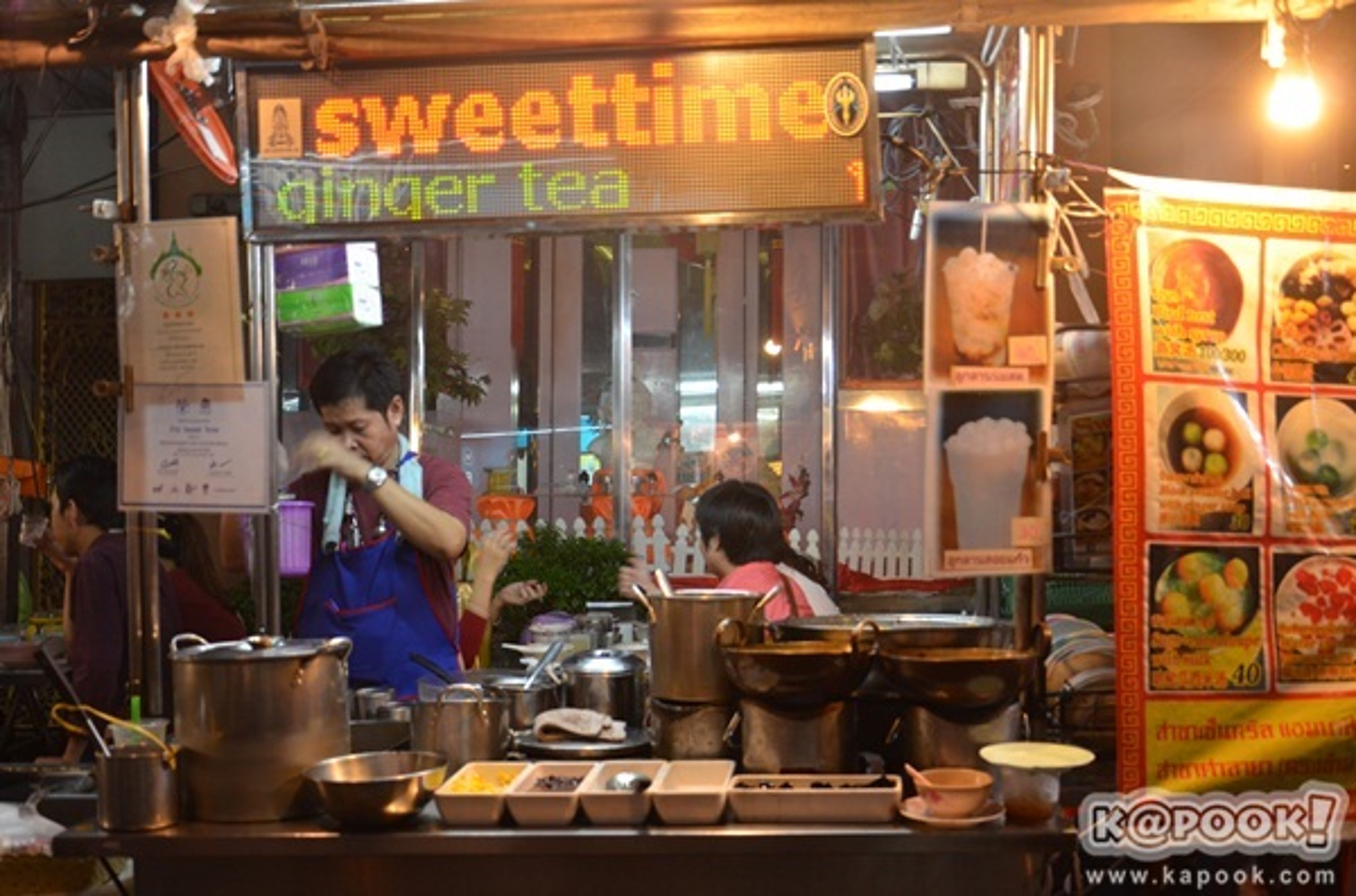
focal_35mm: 45
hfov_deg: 43.7
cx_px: 678
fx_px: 1691
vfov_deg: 29.7
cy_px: 448
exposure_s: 1/30
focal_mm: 30
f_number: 4.5
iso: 640
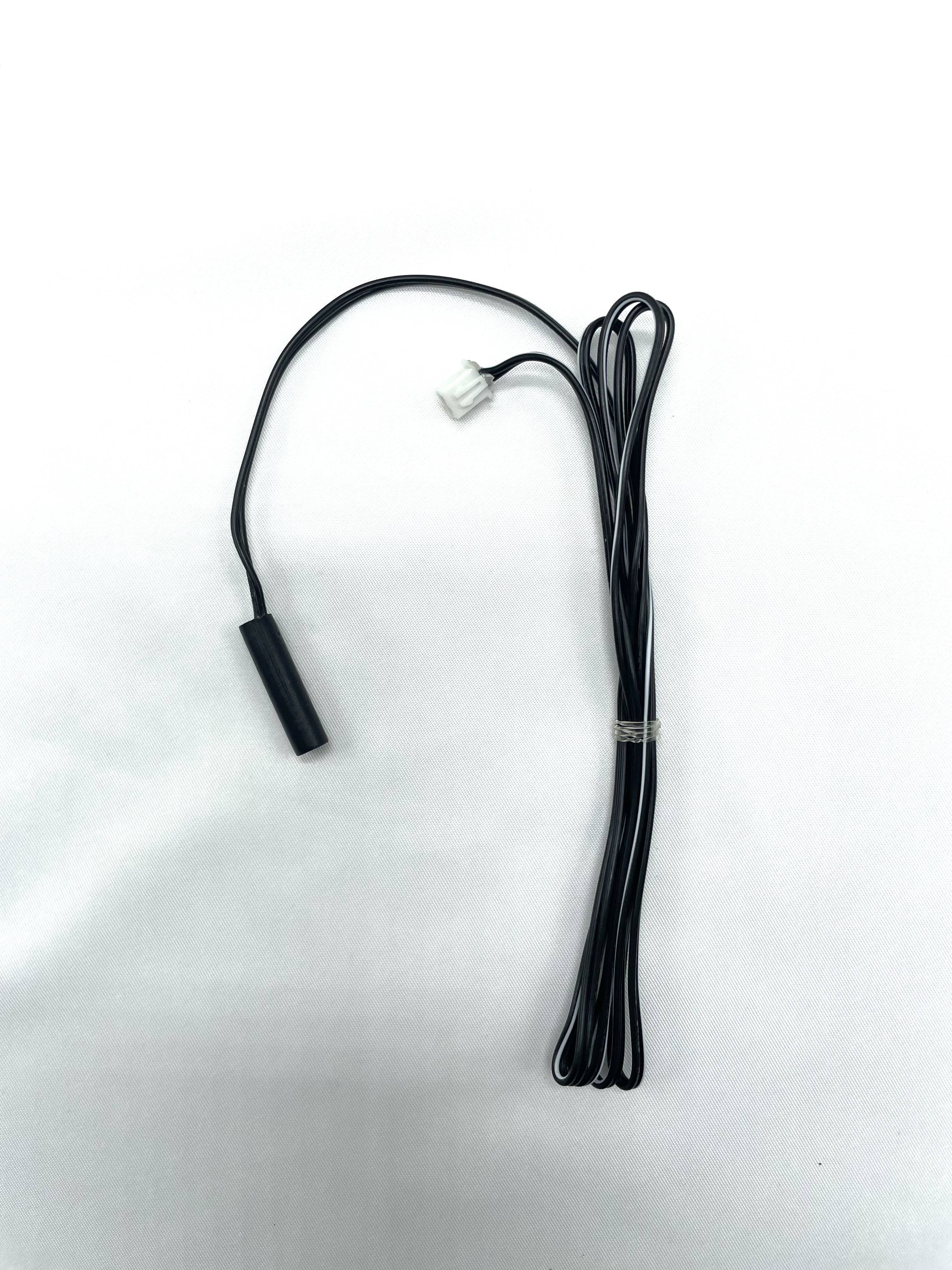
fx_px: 953
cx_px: 476
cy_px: 635
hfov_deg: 53.1
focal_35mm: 26
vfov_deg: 67.3
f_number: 1.6
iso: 32
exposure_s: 1/855
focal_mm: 4.2
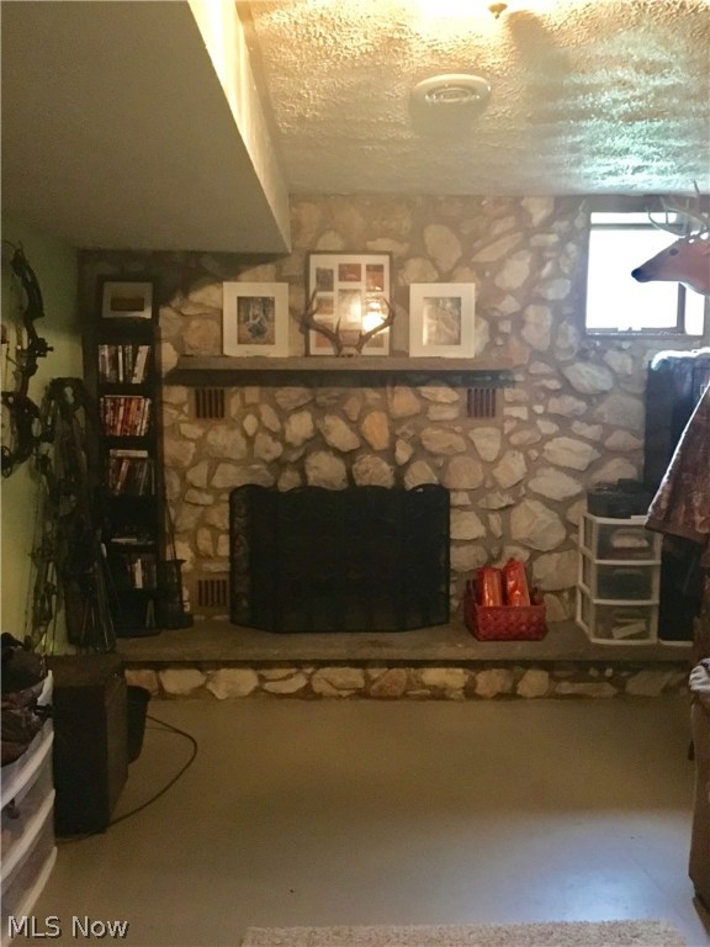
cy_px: 474
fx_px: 793
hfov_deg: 48.2
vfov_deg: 61.7
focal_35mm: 29
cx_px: 355
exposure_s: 1/15
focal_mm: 4.15
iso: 400
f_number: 2.2
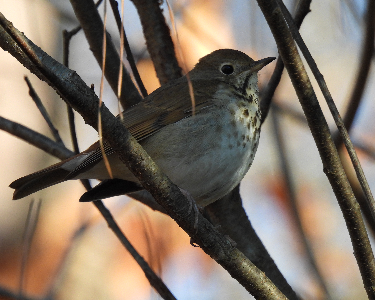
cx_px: 189
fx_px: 13886
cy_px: 150
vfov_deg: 1.2
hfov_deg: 1.5
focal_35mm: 1251
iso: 400
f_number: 6.3
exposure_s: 1/250
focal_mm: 214
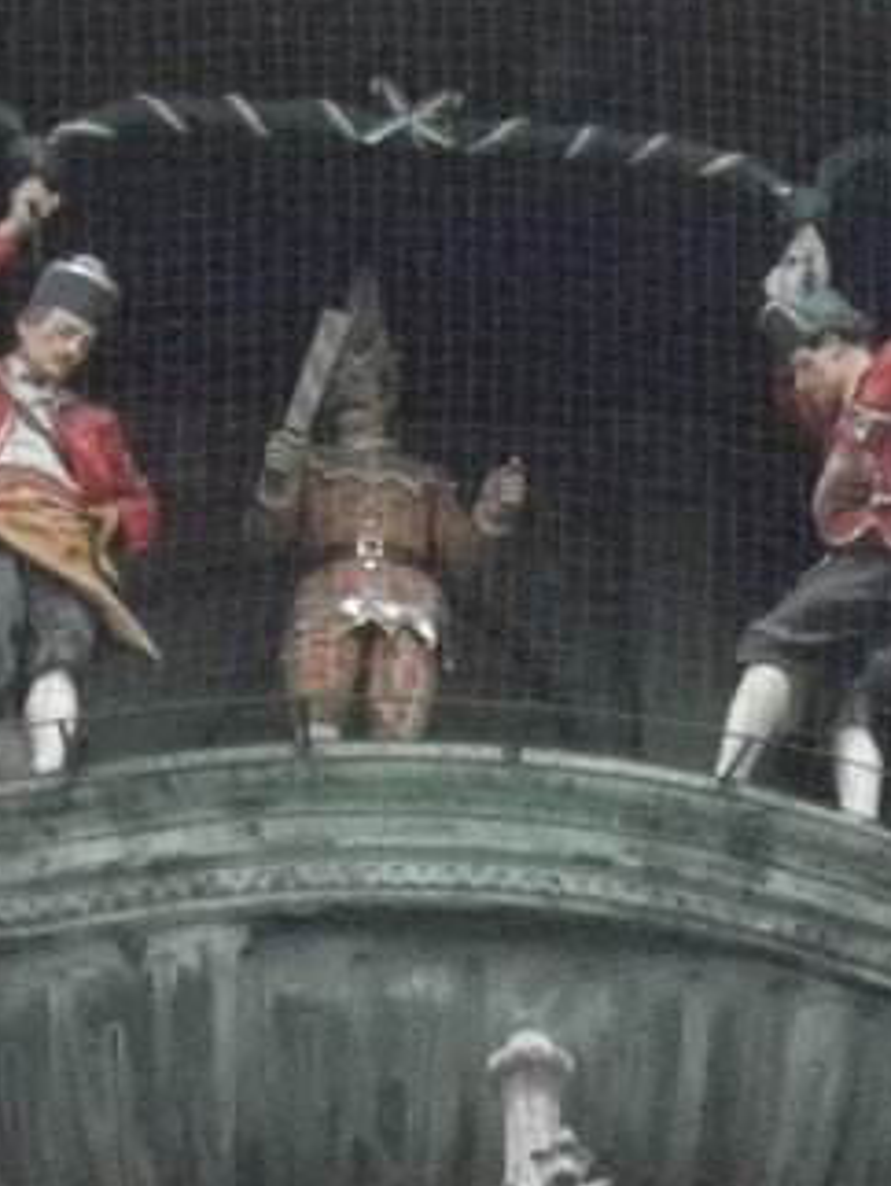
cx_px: 265
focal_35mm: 529
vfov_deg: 3.7
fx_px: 18131
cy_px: 379
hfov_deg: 2.8
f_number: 5.8
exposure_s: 1/200
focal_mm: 37.5
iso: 1600
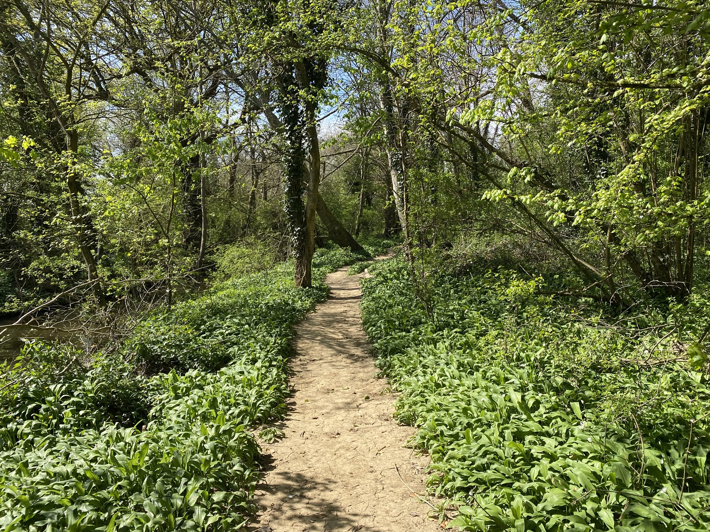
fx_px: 533
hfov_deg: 67.3
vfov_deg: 53.1
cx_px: 355
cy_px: 266
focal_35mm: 26
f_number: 1.8
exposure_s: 1/1016
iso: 32
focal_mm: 4.25
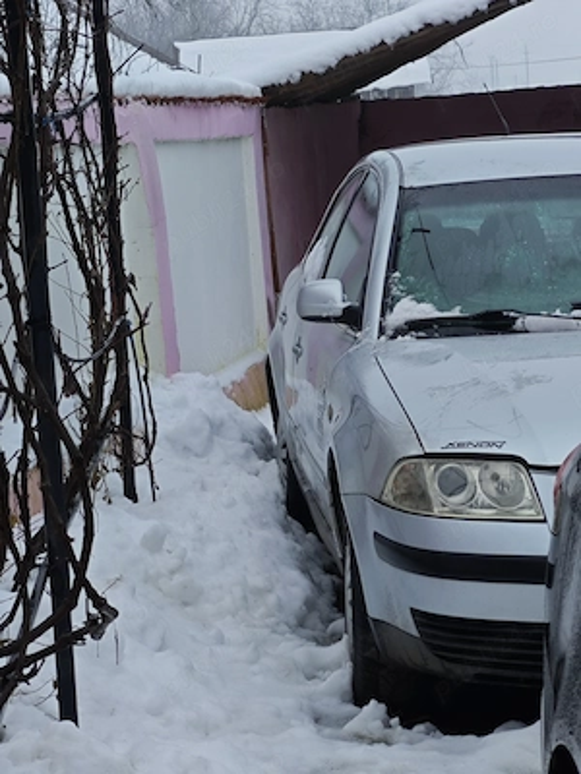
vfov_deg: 16.7
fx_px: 2641
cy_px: 387
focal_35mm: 118
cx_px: 290
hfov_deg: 12.6
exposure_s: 1/208
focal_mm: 9
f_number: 2
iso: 50
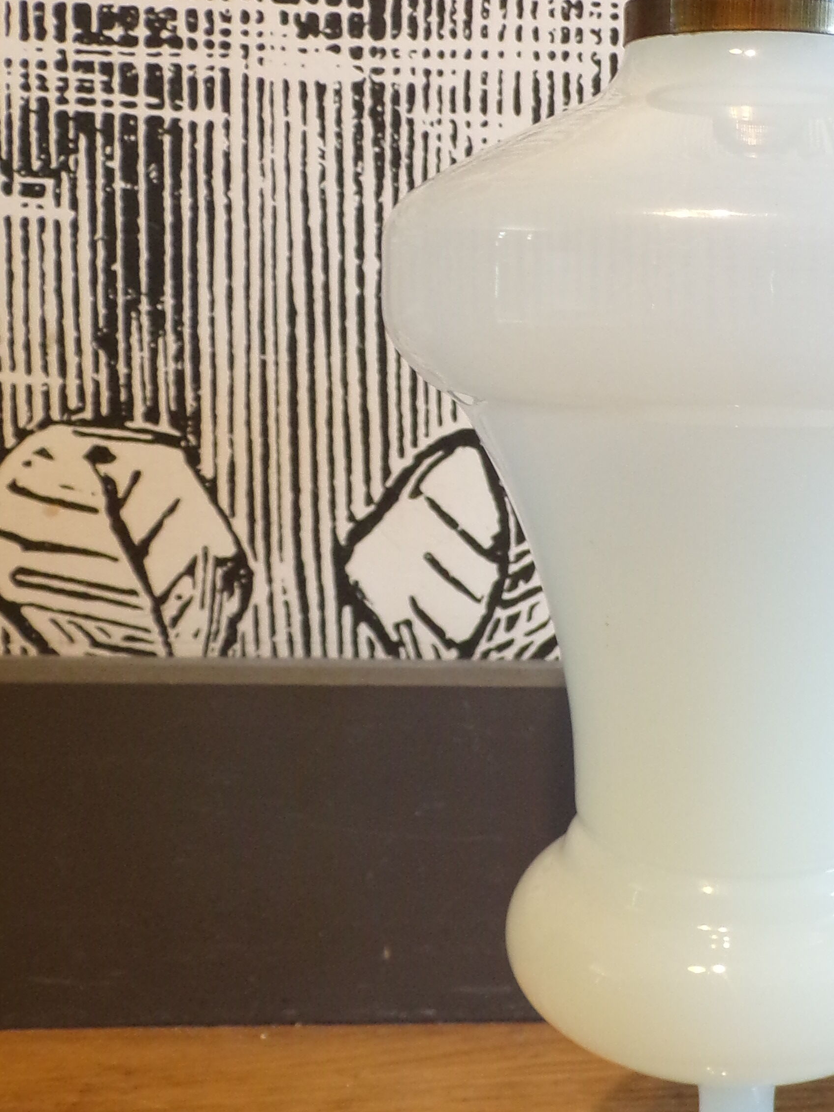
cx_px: 780
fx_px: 1574
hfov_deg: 28.3
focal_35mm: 49
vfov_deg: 38.8
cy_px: 482
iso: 200
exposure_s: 1/20
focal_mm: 4.3
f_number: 3
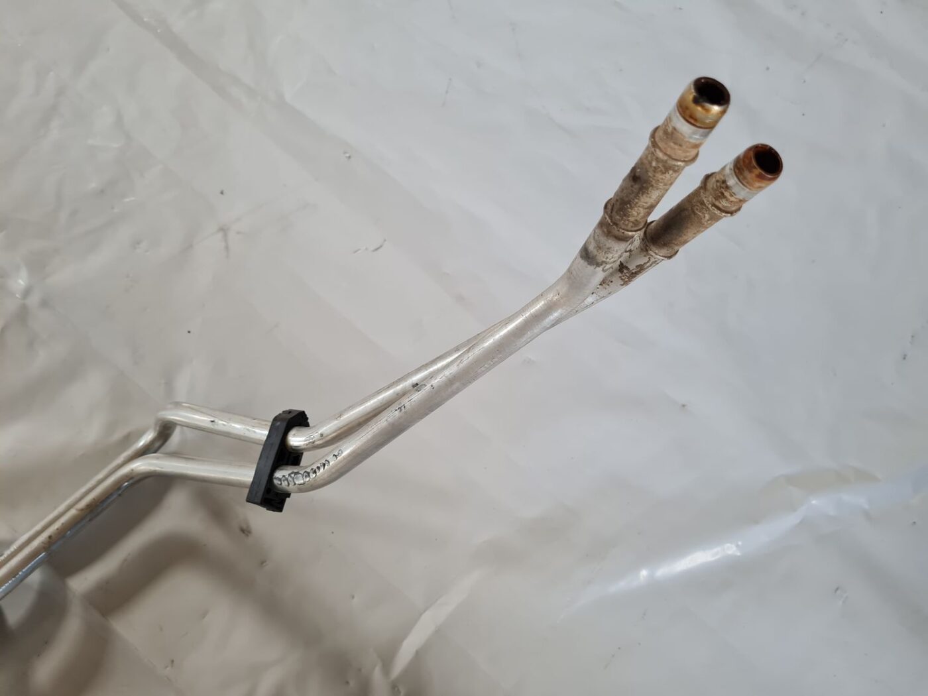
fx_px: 697
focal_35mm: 26
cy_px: 348
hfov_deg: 67.3
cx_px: 464
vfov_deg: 53.1
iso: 160
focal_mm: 5.4
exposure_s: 1/100
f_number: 1.8
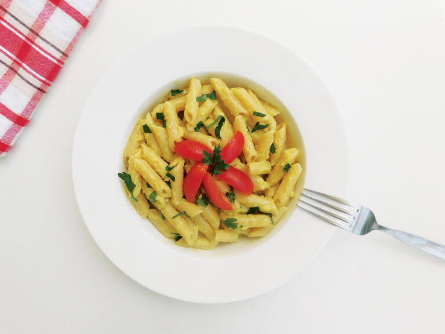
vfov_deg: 58.9
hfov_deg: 73.9
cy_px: 167
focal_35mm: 23
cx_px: 222
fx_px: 296
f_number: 3
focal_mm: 4
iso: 125
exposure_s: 1/1250
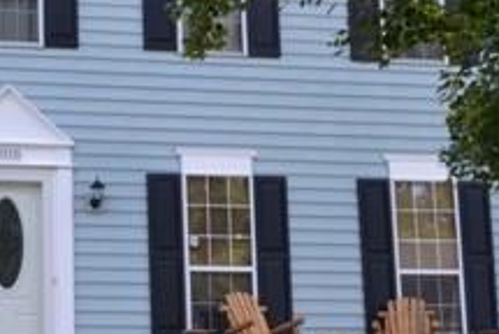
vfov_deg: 12.8
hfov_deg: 18.4
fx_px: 1485
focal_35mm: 107
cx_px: -37
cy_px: 101
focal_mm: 24
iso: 140
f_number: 5.6
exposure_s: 1/125
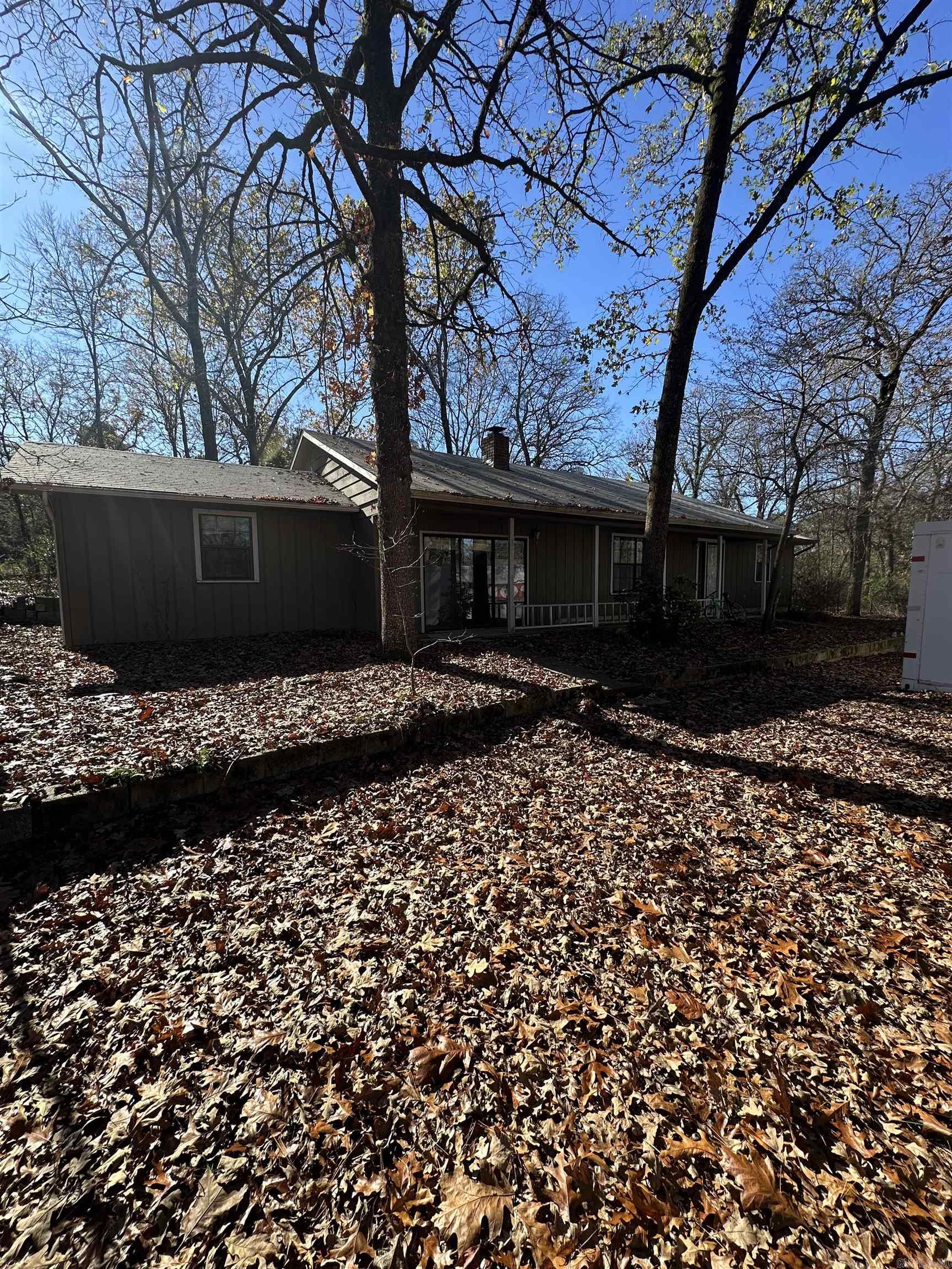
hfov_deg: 85.7
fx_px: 513
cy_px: 634
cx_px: 476
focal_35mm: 14
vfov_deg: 102.1
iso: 40
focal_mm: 2.22
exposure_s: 1/606
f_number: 2.2
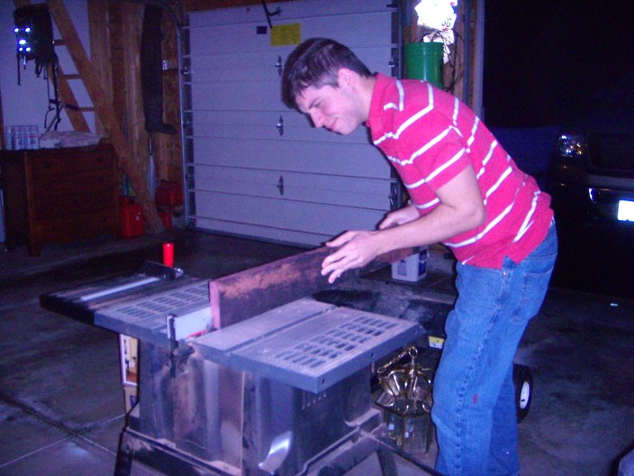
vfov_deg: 37.7
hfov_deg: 49.0
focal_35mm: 38
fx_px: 696
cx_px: 317
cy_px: 238
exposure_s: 1/60.2
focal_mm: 6.4
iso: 383
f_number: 3.5
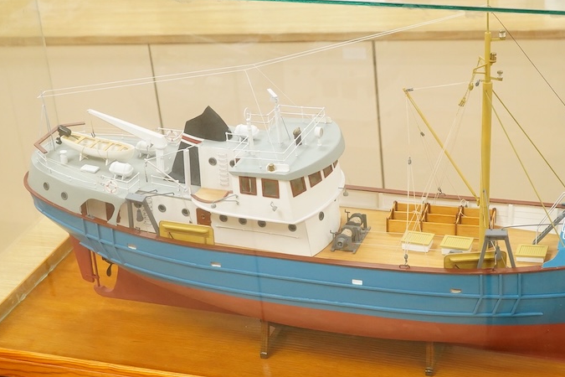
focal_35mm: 75
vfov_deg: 18.2
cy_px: 218
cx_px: 358
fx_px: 1177
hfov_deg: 26.9
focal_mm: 30
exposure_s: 1/125
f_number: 8
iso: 2000
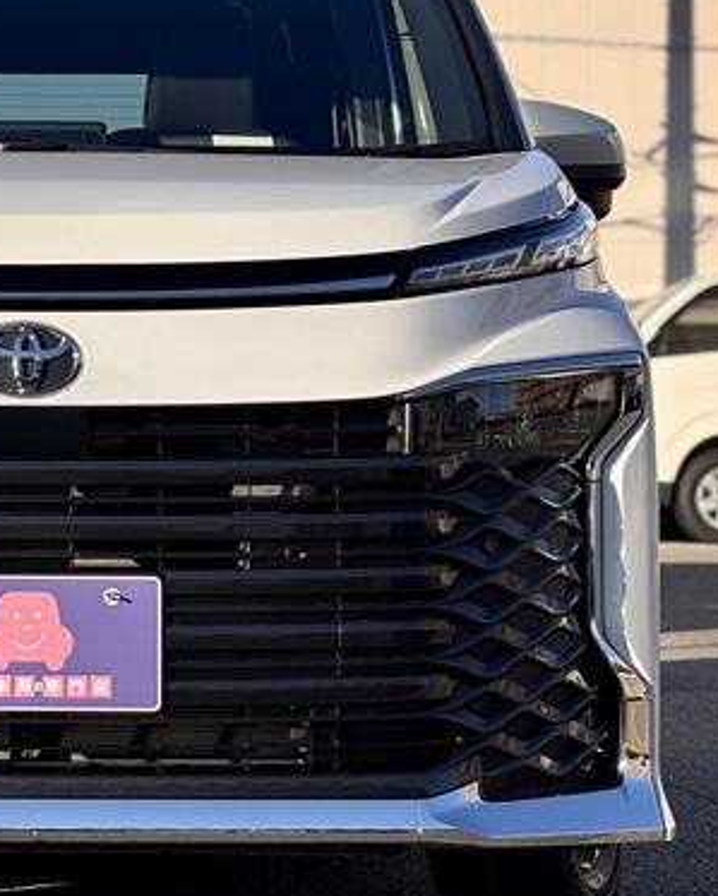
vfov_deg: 22.0
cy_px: 394
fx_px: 2308
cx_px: 2
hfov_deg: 17.3
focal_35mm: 87
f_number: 1.6
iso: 32
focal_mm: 5.96
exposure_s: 1/2398
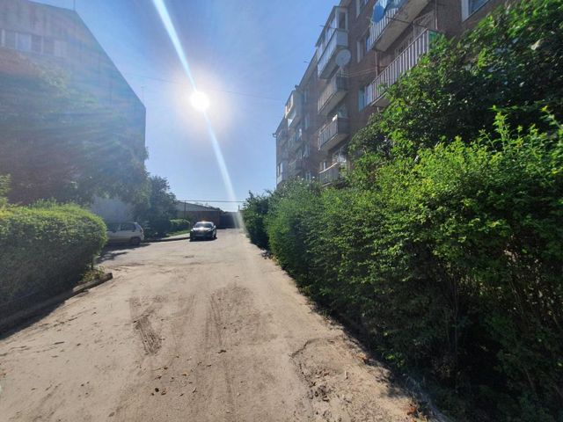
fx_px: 211
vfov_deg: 89.9
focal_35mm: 13
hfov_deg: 106.2
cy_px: 211
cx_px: 282
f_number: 2.2
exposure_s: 1/2544
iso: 50
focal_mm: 1.8
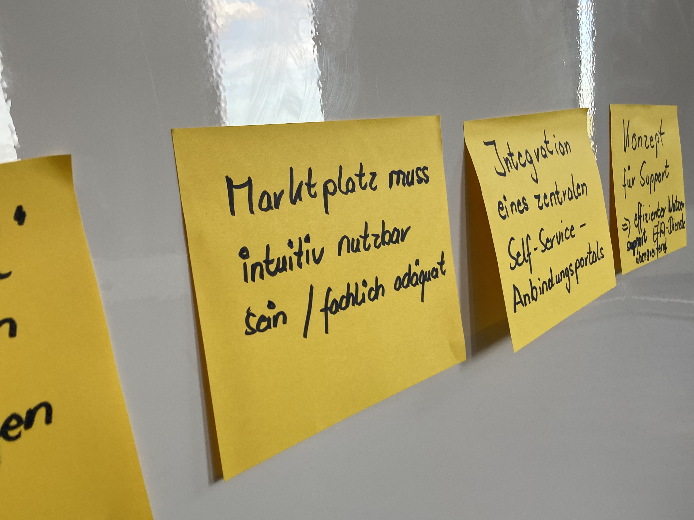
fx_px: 702
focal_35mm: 35
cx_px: 276
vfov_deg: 40.5
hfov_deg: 52.3
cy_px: 314
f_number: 1.8
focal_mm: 3.99
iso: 80
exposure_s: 1/121
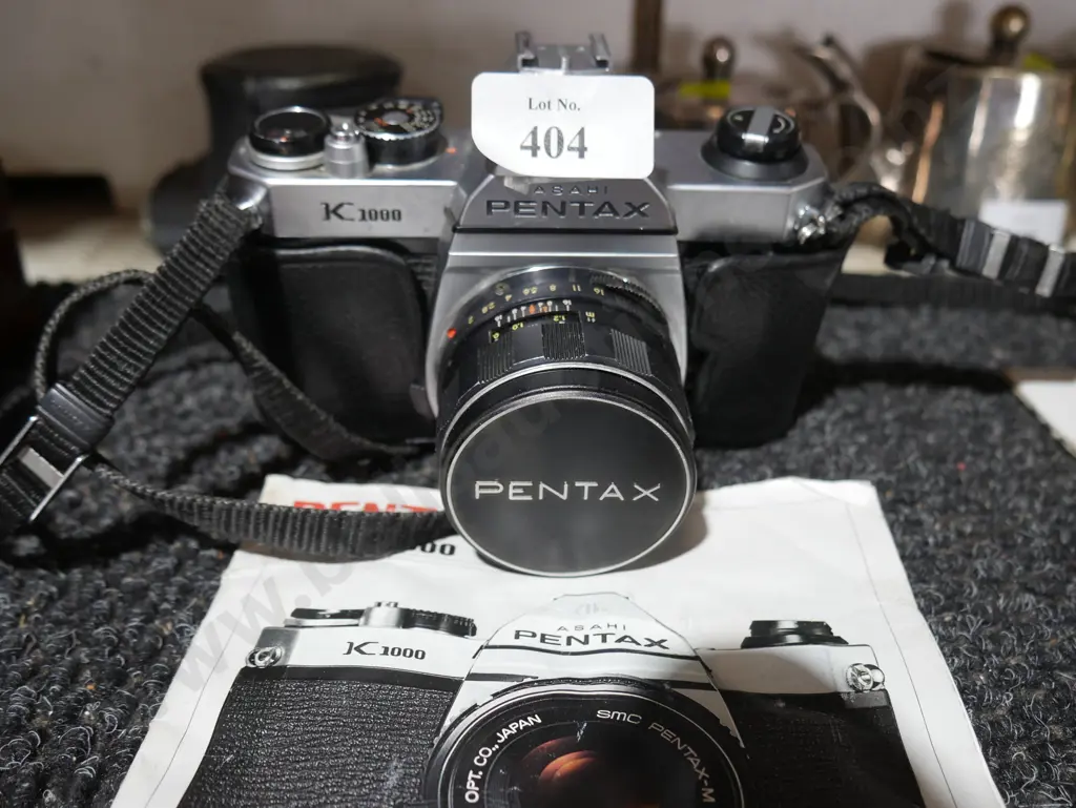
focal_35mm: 32
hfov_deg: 56.8
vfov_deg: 44.2
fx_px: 995
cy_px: 404
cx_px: 538
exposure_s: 1/60
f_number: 3.6
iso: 500
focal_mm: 16
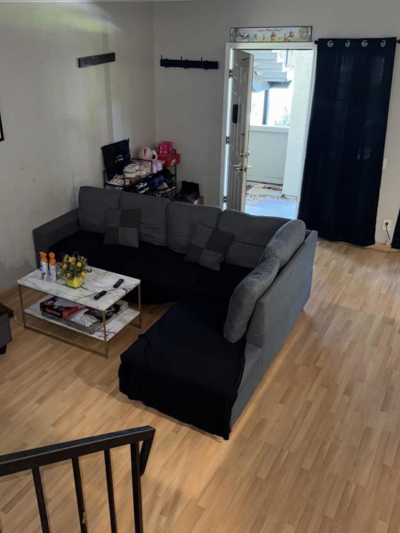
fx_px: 508
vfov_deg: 55.2
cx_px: 152
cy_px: 238
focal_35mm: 33
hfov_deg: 42.7
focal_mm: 6.76
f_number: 1.78
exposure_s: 1/15
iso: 100
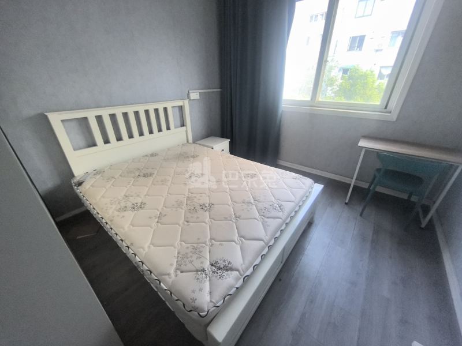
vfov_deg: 89.9
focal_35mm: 13
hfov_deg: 106.2
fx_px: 174
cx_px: 231
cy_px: 173
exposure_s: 1/50
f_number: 2.2
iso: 125
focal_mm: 1.95
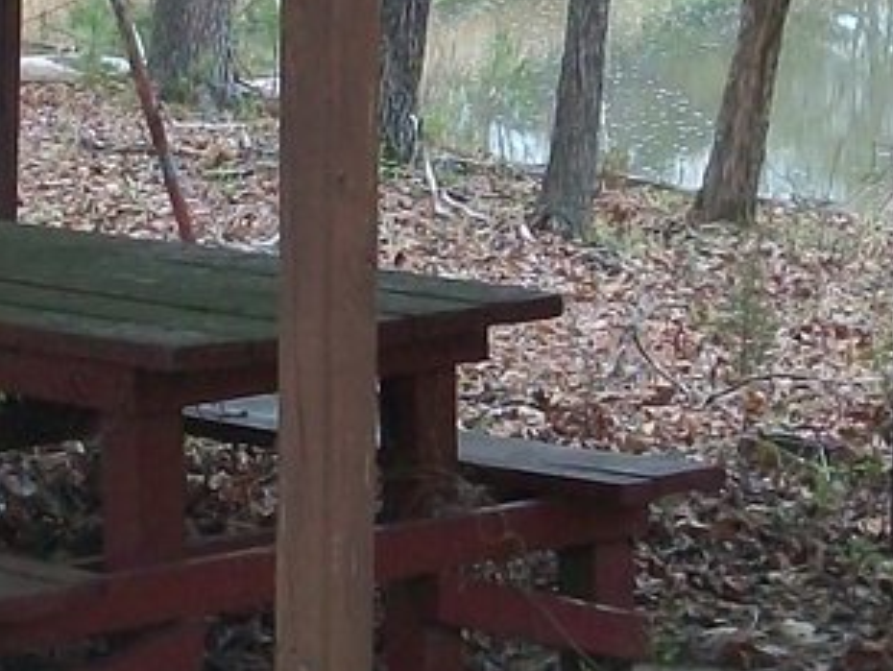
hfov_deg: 9.6
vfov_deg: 7.2
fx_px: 5293
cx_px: 287
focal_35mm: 205
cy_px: 33
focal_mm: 7.1
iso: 80
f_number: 3.2
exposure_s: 1/80
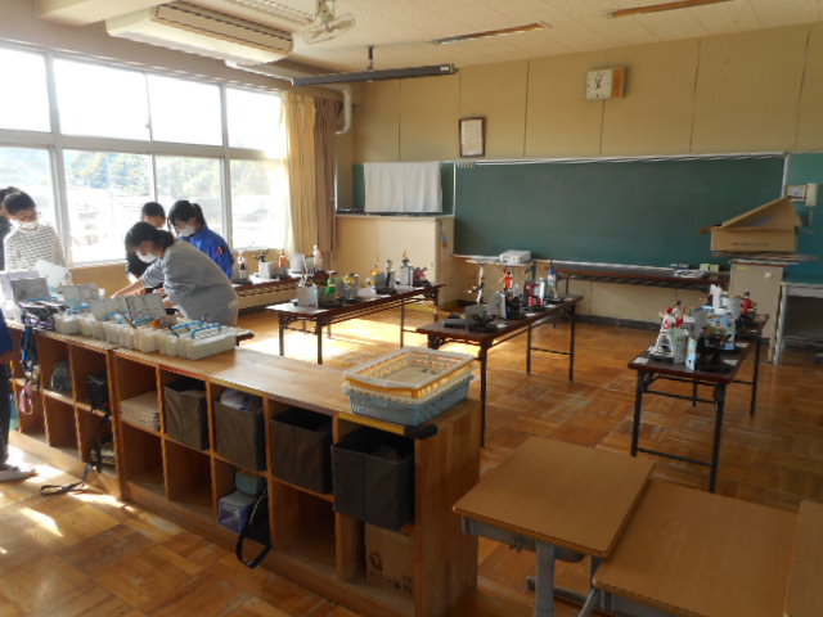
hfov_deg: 69.4
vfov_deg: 54.9
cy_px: 308
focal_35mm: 25
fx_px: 594
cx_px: 412
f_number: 3.7
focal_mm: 4.5
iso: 80
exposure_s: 1/50
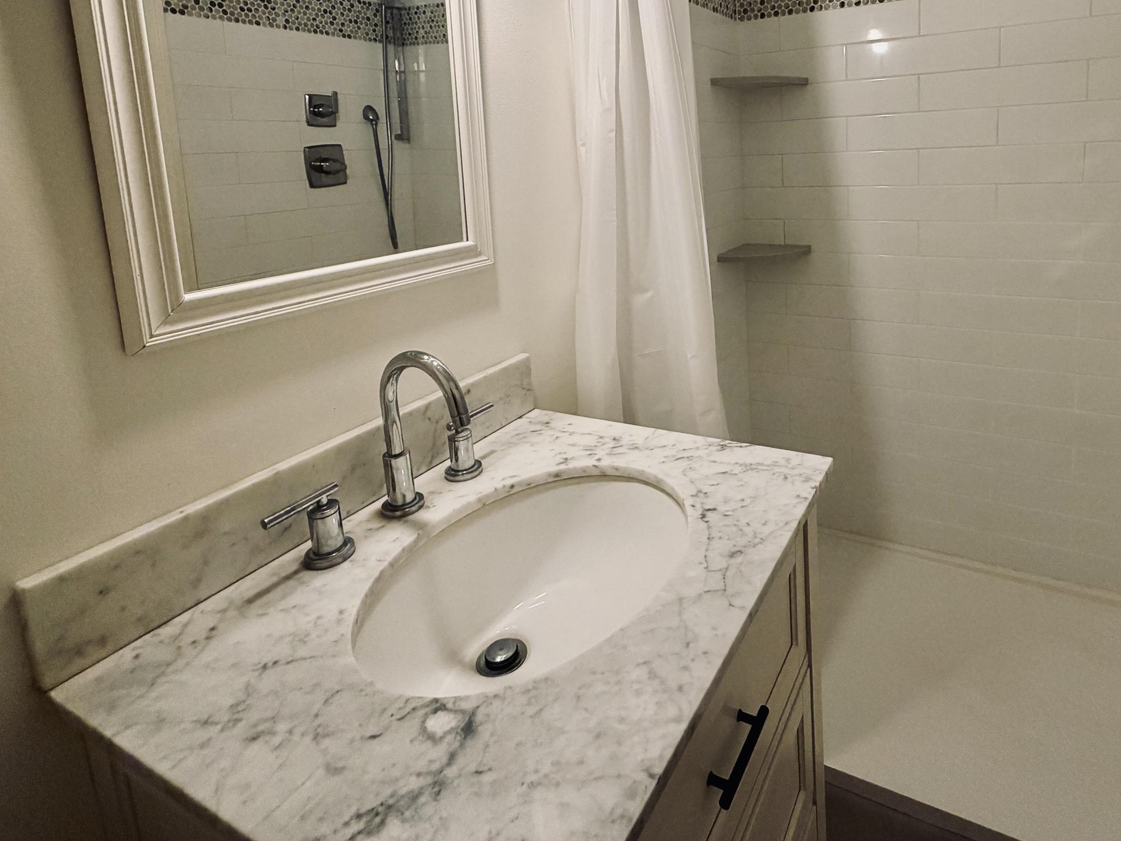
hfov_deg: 80.2
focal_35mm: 20
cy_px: 243
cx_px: 702
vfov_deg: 63.3
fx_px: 648
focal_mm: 2.22
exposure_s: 1/120
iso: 200
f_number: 2.2
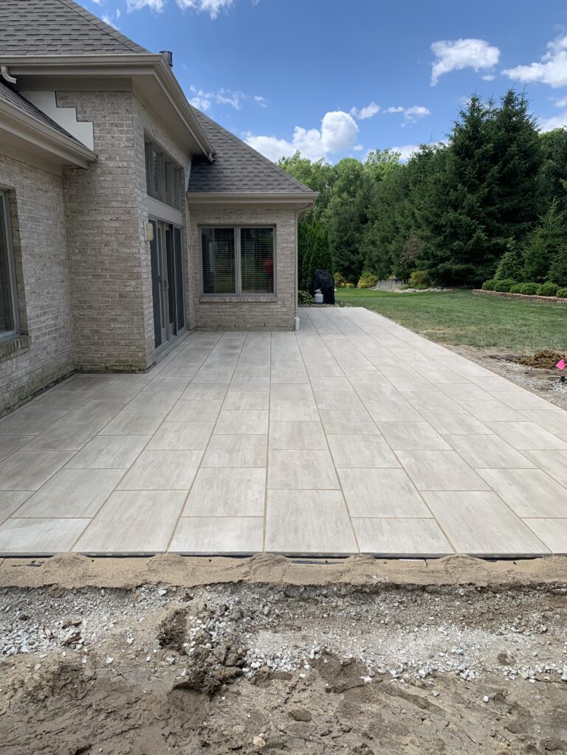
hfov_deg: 53.1
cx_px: 284
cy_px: 378
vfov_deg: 67.3
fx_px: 568
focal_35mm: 26
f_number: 1.8
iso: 25
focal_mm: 4.25
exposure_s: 1/1368
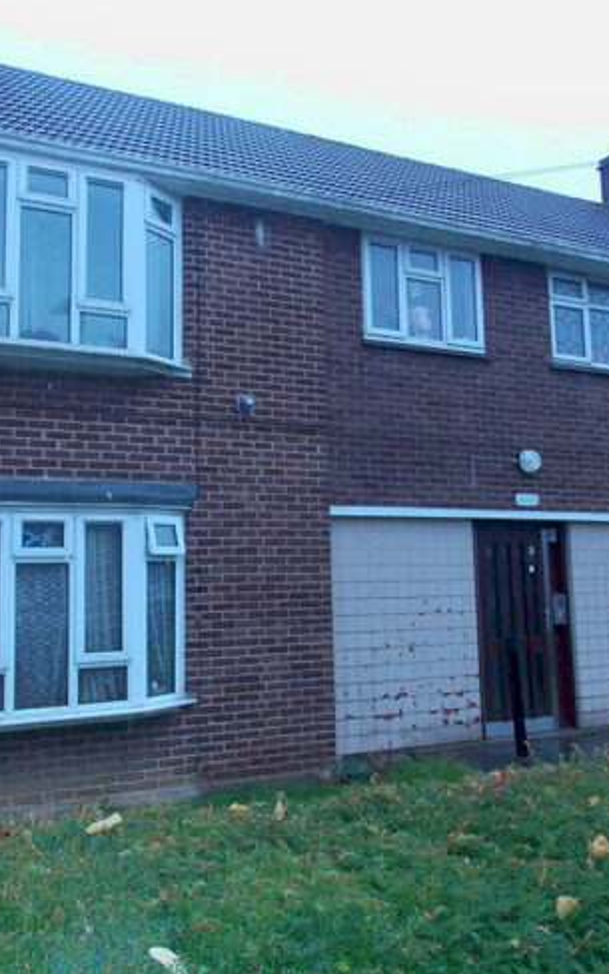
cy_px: 466
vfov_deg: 55.3
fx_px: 929
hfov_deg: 36.3
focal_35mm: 35
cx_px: 284
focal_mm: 4
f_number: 3.1
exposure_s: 1/30
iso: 125
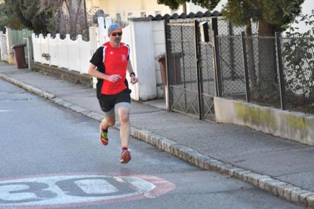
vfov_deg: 8.7
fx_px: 1373
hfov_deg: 13.0
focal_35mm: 158
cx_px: 157
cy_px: 104
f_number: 11
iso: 2000
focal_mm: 105
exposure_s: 1/500
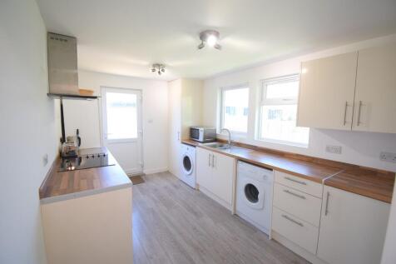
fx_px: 165
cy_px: 132
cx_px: 198
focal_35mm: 15
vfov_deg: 77.3
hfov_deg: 100.4
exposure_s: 1/100
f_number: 4.5
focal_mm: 10
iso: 400
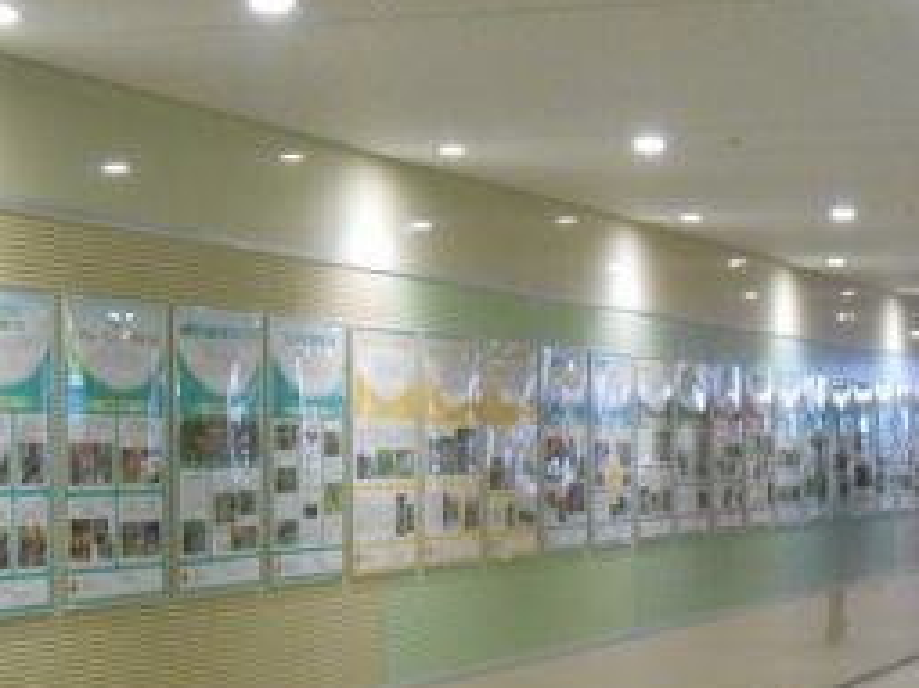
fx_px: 2680
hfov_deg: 19.4
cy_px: 441
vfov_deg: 14.6
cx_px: 537
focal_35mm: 101
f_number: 5.2
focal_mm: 10
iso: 800
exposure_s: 1/50
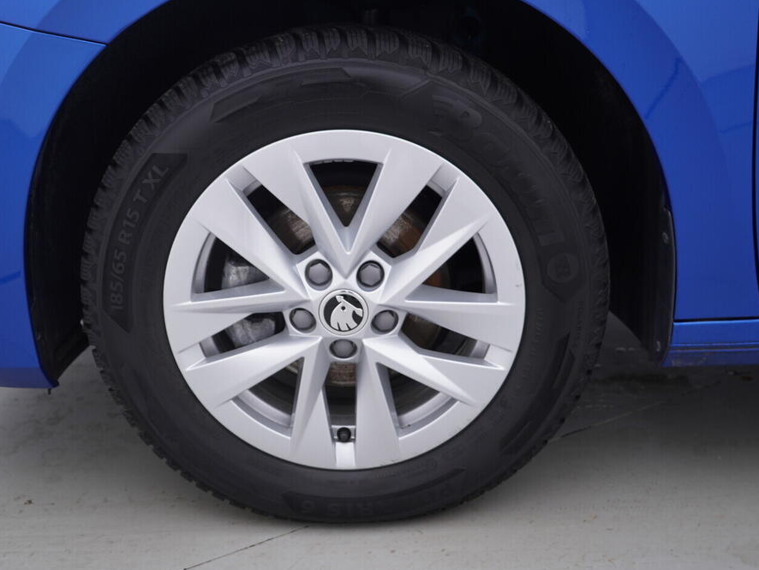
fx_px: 877
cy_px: 285
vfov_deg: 36.0
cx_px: 344
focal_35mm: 40
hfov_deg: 46.7
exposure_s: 1/60
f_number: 3.5
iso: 125
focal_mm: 24
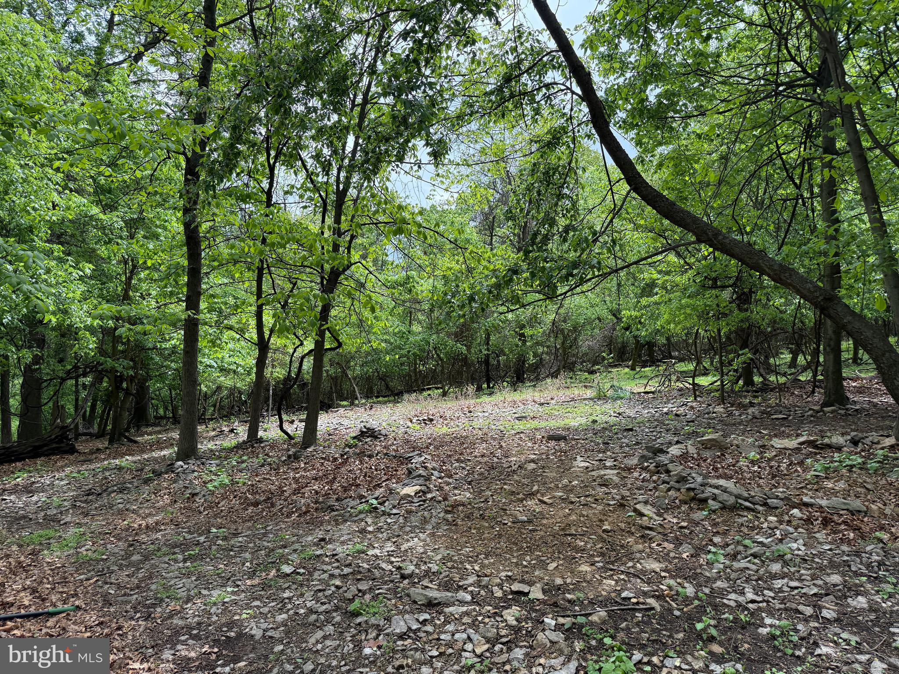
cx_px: 450
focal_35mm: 24
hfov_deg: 71.6
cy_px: 337
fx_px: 623
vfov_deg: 56.8
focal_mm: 6.76
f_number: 1.78
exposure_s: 1/1005
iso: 100
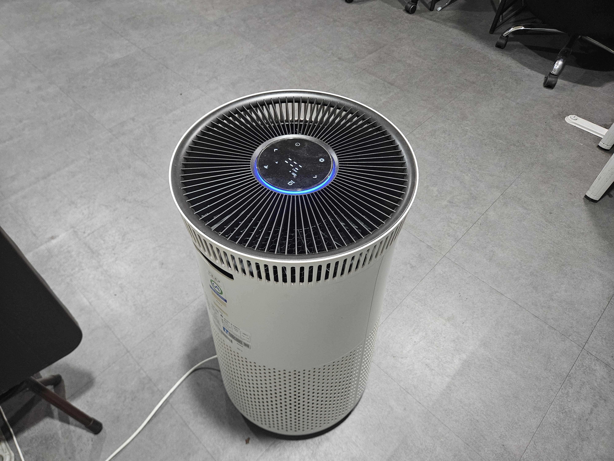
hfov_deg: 73.9
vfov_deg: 58.9
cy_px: 230
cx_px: 307
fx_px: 408
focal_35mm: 23
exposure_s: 1/40
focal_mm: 5.4
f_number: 1.8
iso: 500
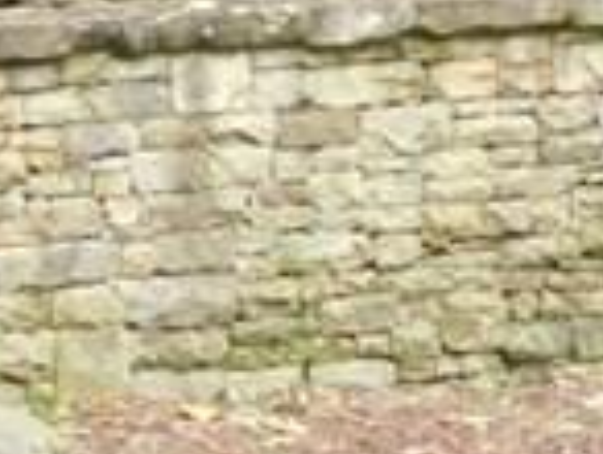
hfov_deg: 7.5
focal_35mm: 252
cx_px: -702
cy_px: -537
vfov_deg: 5.7
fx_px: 4397
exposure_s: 1/50
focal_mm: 6.3
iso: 125
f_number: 3.5
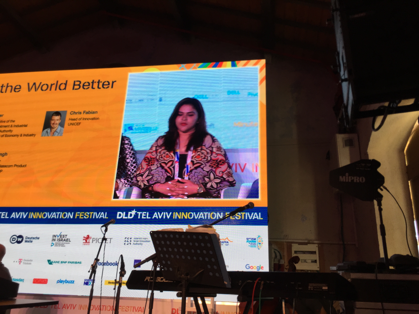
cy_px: 157
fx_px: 351
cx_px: 210
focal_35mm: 29
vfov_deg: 48.2
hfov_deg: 61.7
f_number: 2.2
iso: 50
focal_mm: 4.15
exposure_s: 1/100
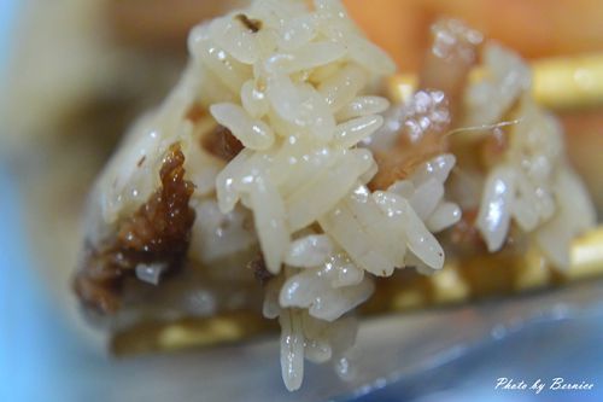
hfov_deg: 40.4
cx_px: 302
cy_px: 201
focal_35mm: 49
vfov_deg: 27.5
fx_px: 820
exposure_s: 1/50
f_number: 1.8
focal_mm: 18.5
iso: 800
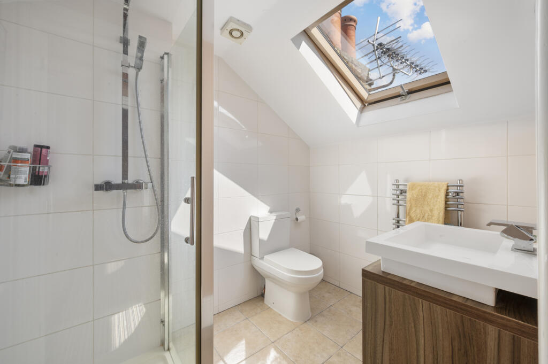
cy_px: 182
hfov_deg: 104.3
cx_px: 274
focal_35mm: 14
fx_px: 213
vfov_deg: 81.1
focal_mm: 14
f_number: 16
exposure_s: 1/13
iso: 200
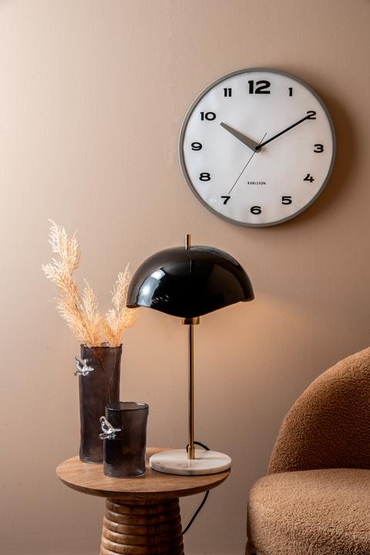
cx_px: 185
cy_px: 278
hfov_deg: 18.2
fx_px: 1156
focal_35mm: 75
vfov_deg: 27.0
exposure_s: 1/3
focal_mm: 75
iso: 125
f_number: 13
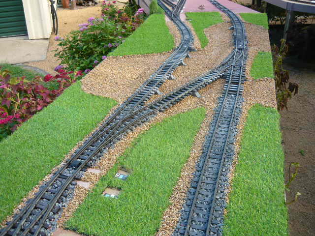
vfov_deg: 42.9
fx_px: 300
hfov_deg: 55.4
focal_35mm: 33
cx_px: 158
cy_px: 118
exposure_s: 1/100
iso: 100
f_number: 2.8
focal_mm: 5.5
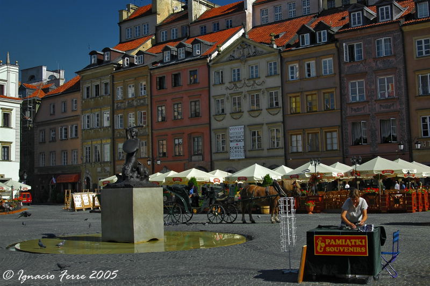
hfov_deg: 42.4
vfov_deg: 28.9
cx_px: 215
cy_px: 143
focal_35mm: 46
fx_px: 555
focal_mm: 31
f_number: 5.6
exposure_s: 1/200
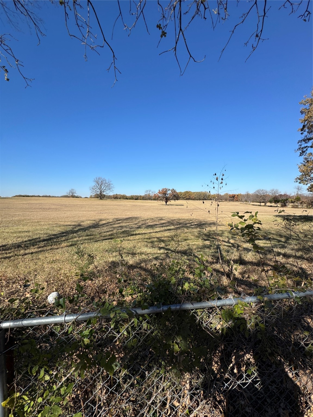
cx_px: 156
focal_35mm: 14
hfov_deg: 85.7
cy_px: 208
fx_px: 169
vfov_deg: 102.1
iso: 50
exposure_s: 1/1927
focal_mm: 2.22
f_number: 2.2
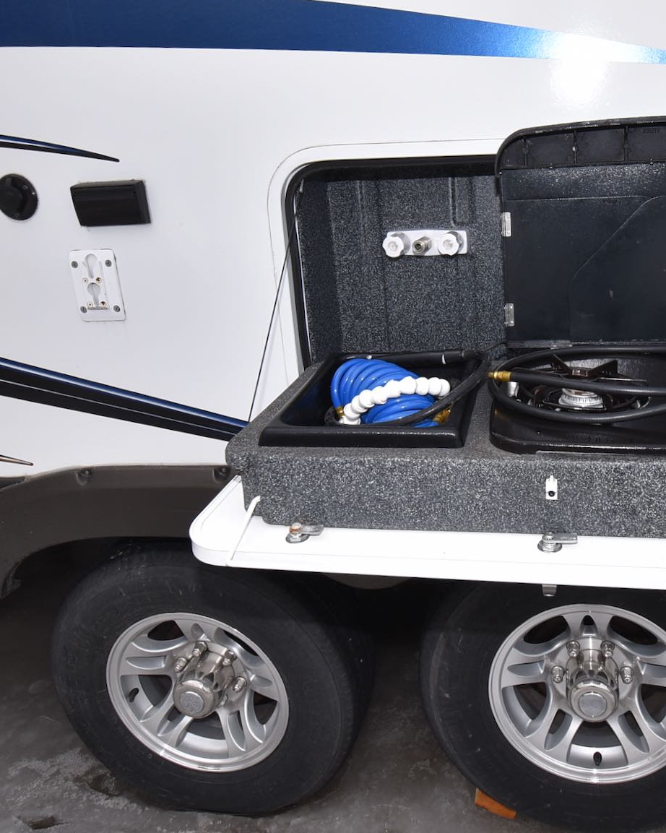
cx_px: 477
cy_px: 424
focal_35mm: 22
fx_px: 542
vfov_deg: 75.0
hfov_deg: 60.5
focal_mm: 10
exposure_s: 1/200
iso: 100
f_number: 9
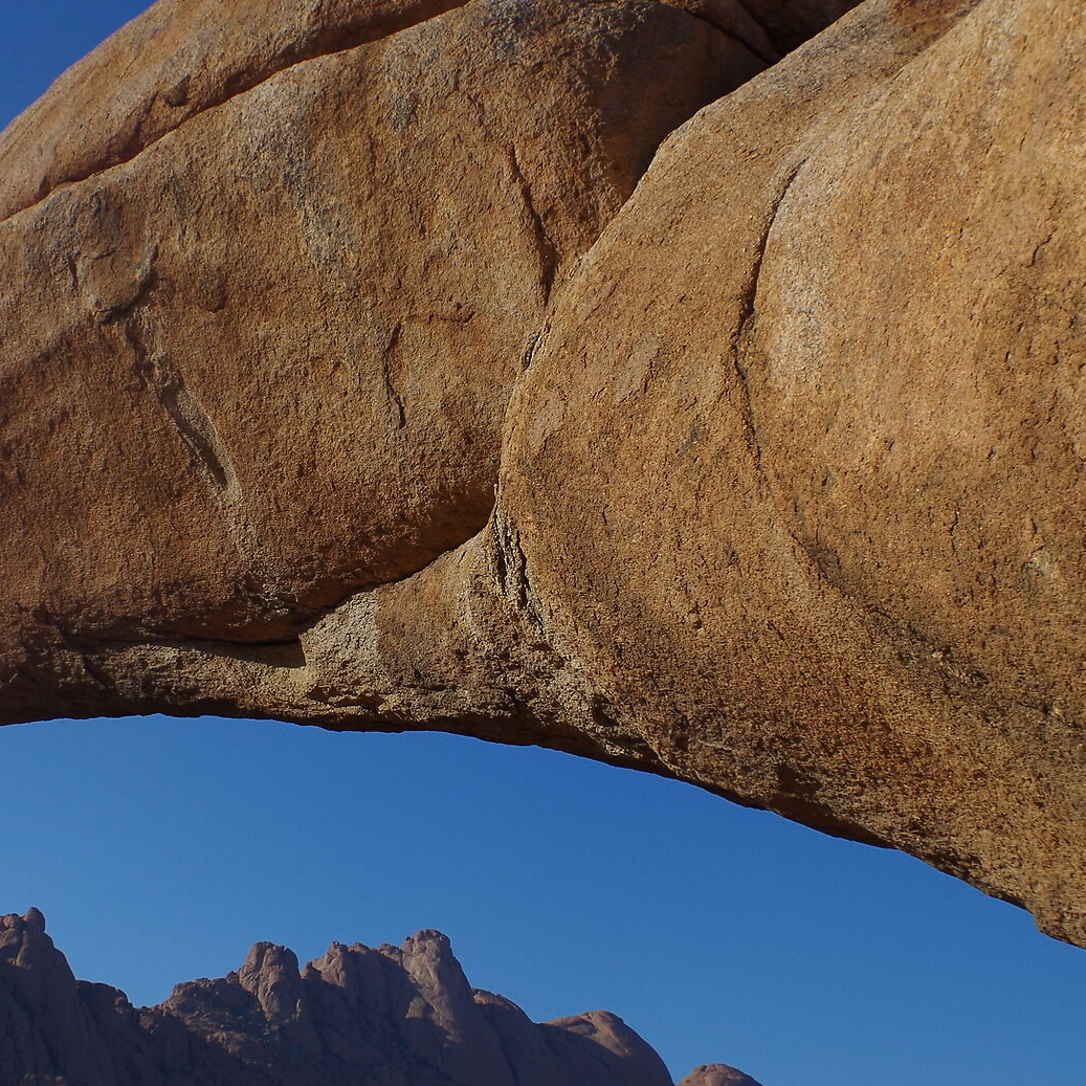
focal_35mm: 53
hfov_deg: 32.1
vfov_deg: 32.2
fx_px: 1881
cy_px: 524
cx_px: 448
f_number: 7.1
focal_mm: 18
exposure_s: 1/400
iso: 100
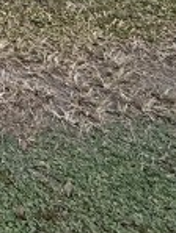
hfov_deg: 9.9
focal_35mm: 96
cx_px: -404
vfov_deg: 14.7
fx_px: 650
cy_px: -297
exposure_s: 1/455
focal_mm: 2.22
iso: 64
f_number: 2.2
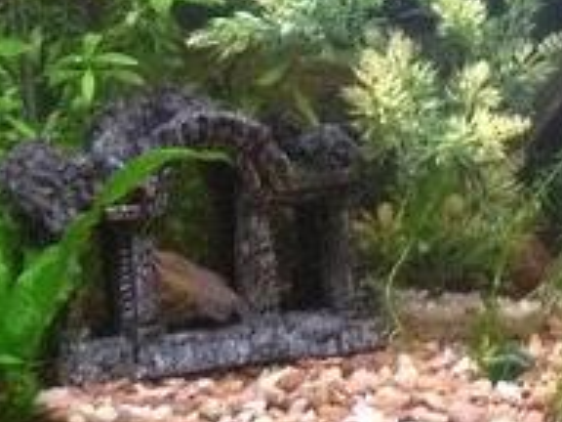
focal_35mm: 167
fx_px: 2711
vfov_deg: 8.9
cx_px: 1130
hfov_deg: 10.8
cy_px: 31
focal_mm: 4.28
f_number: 2.4
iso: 500
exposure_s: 1/15
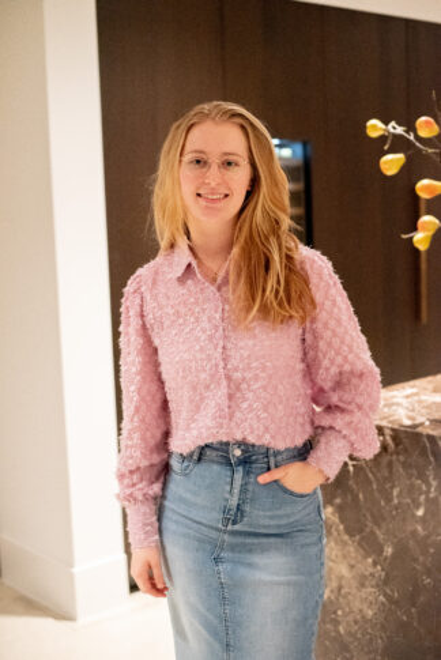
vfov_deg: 39.6
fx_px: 917
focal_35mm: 50
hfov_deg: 27.0
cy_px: 330
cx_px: 220
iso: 8000
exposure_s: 1/500
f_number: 2.5
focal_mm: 50
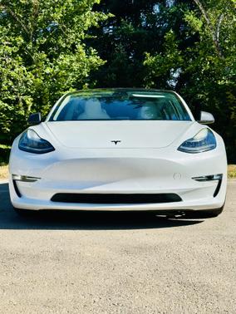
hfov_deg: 30.3
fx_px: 436
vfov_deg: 39.6
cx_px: 118
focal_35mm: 48
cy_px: 157
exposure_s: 1/5000
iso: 64
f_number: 1.78
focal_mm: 6.86
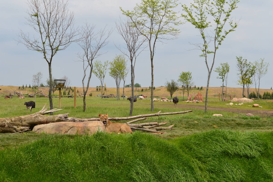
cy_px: 91
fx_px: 546
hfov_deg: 28.1
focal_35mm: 72
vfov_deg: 18.9
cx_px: 136
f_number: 11
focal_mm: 48
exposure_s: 1/500
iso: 250
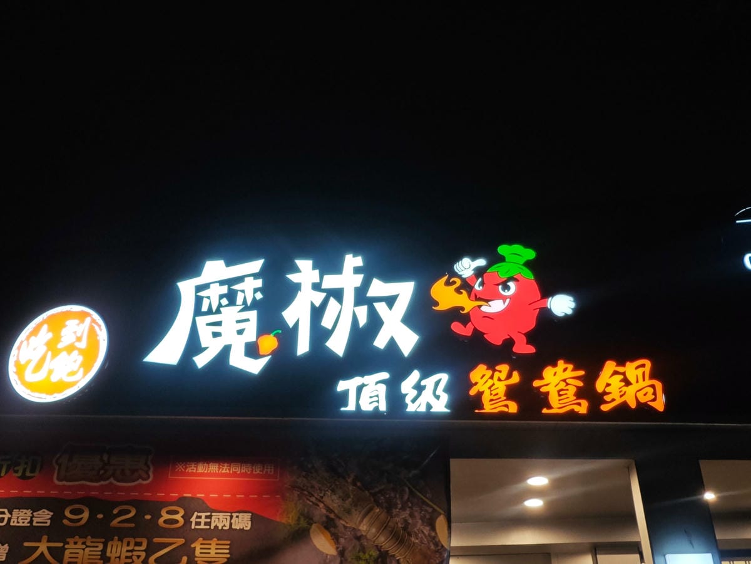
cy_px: 282
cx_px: 376
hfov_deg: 56.8
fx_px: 694
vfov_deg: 44.2
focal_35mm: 32
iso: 50
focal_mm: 2.03
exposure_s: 1/120
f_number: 1.8
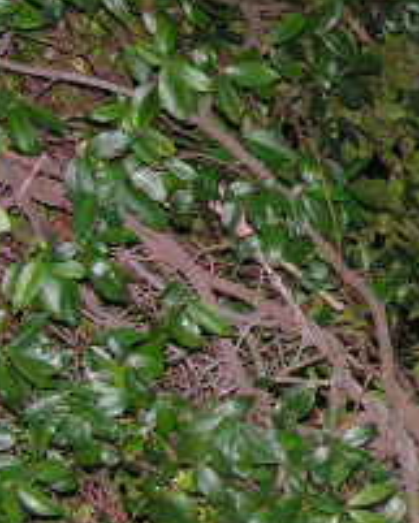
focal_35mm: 112
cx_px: 677
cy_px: 180
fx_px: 1735
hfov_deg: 12.9
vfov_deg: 17.1
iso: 200
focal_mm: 6
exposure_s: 1/40
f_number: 3.2
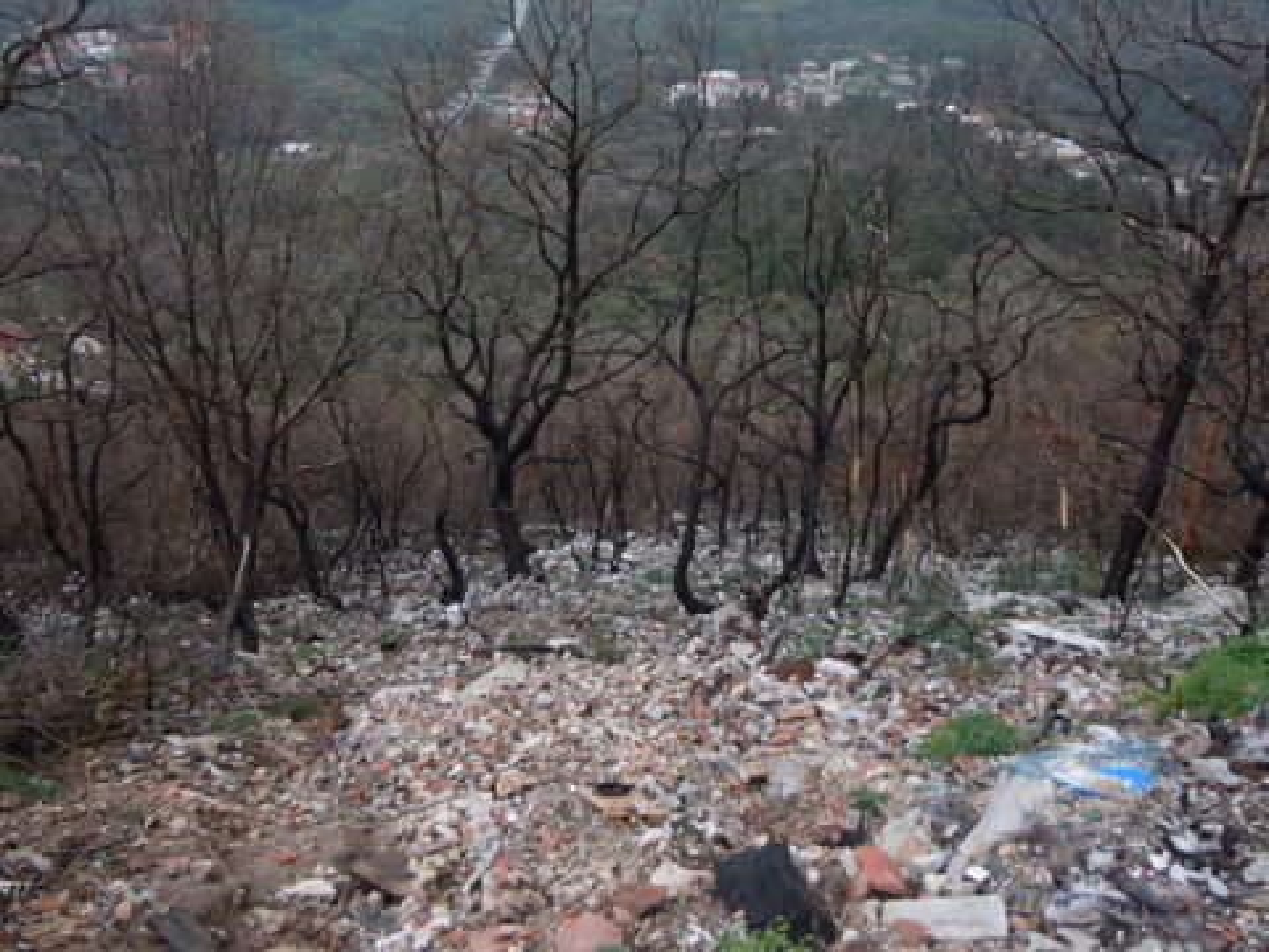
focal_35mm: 30
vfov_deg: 46.8
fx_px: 1100
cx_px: 634
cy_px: 476
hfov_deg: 60.0
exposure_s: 1/400
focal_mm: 5.4
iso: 100
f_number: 3.5
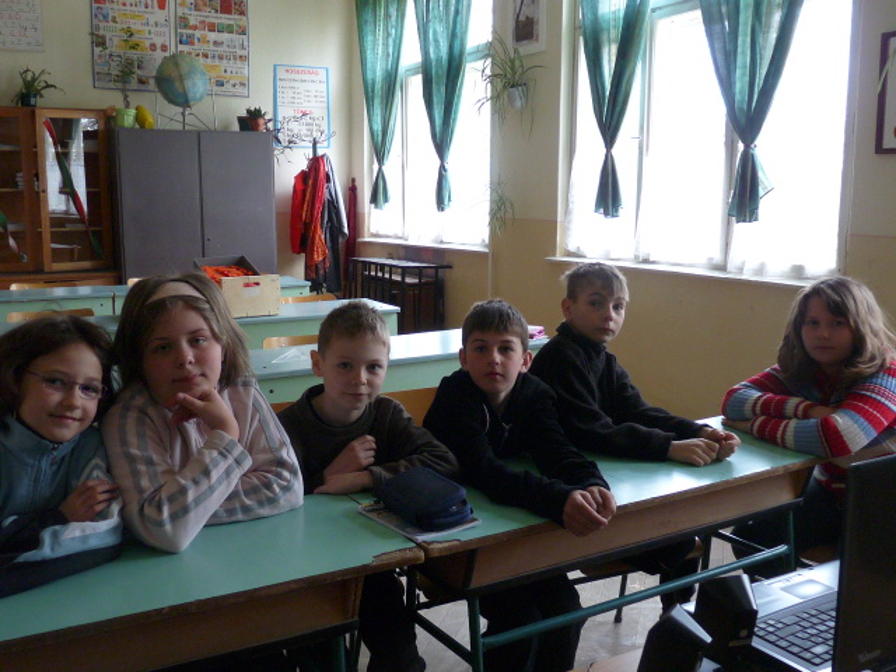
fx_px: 906
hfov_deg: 52.6
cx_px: 448
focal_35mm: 35
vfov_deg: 40.7
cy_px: 336
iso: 250
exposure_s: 1/30
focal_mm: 4.8
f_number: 2.8
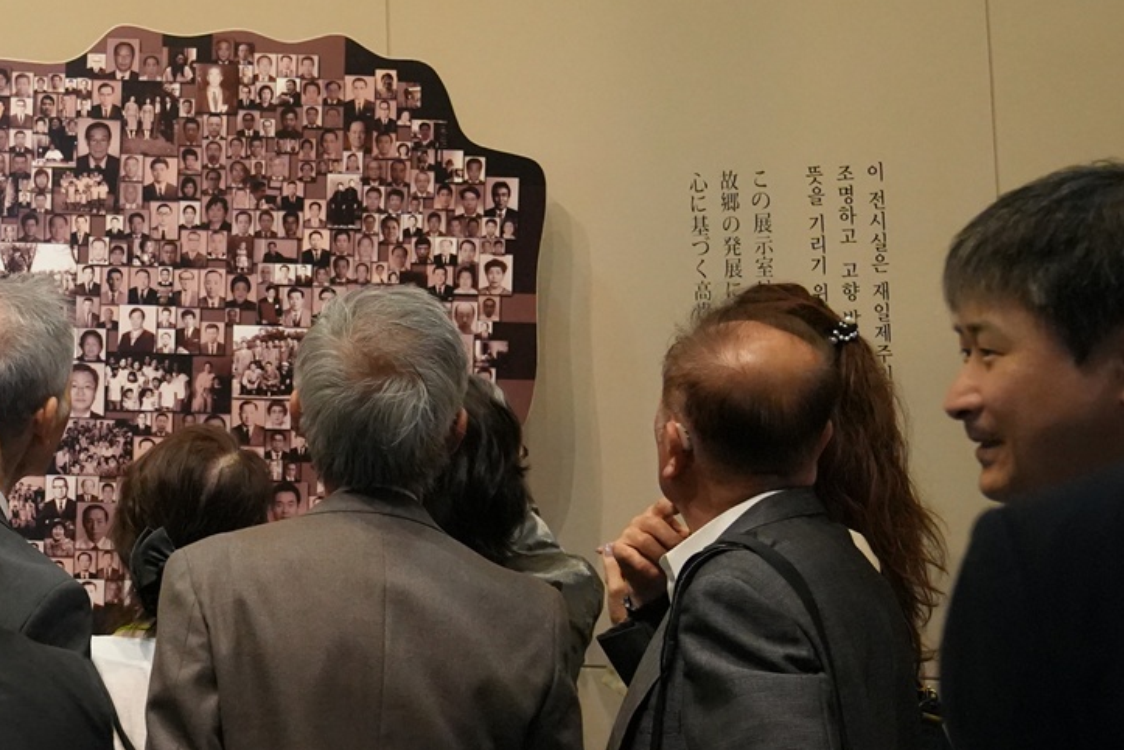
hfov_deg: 20.8
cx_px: -56
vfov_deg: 14.5
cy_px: 464
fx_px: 2935
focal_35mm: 94
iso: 8000
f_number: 4
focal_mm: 34
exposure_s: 1/160
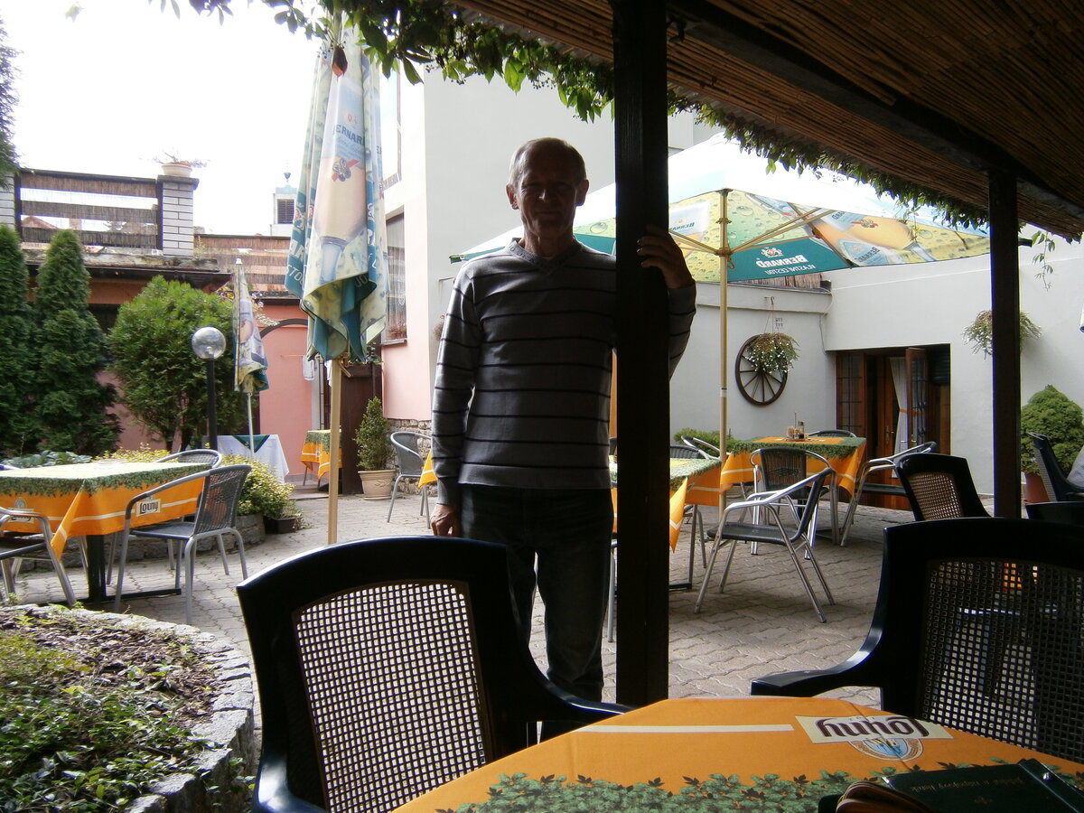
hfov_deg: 67.3
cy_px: 406
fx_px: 814
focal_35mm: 26
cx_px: 542
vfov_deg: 53.1
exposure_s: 1/320
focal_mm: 4.7
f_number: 2.8
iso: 80
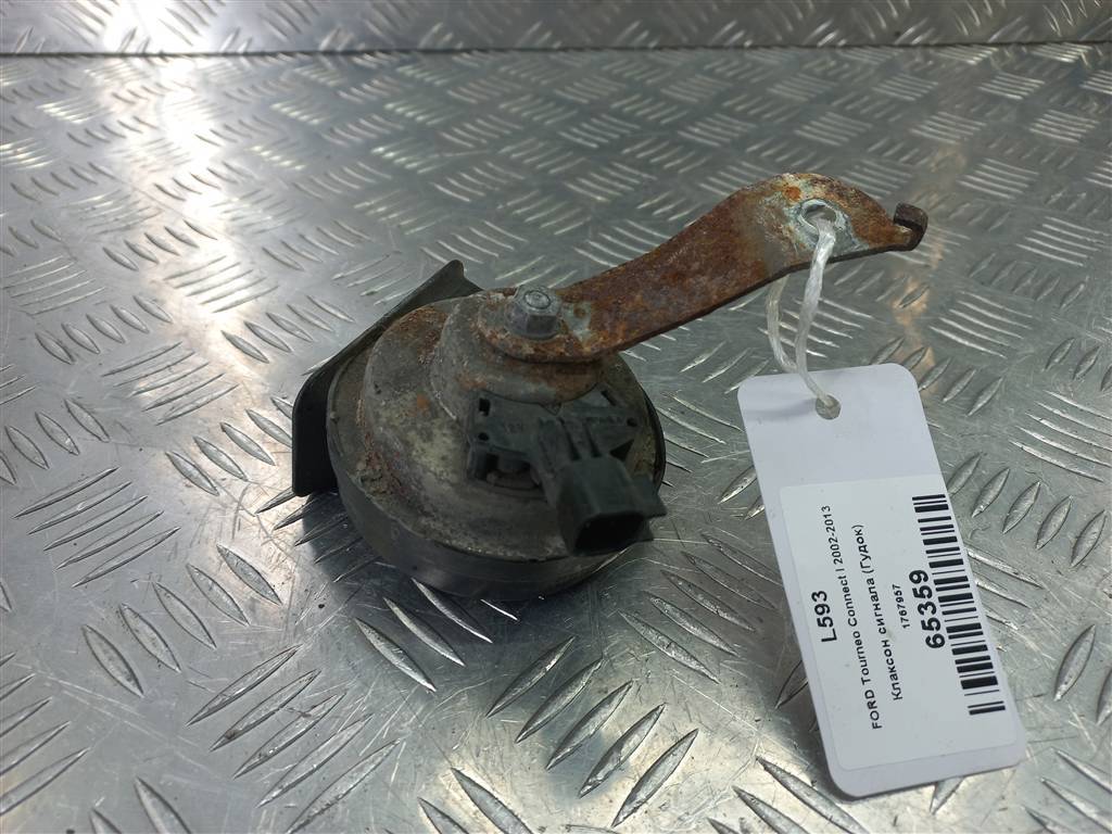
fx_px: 803
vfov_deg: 54.9
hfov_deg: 69.4
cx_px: 556
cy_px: 417
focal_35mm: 25
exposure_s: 1/50
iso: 50
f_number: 1.8
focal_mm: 4.6
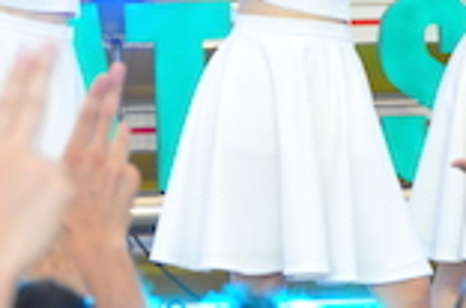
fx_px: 7910
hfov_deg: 3.4
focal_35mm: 613
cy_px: 69
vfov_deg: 2.2
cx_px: 302
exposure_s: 1/500
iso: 1000
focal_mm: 105
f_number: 5.6
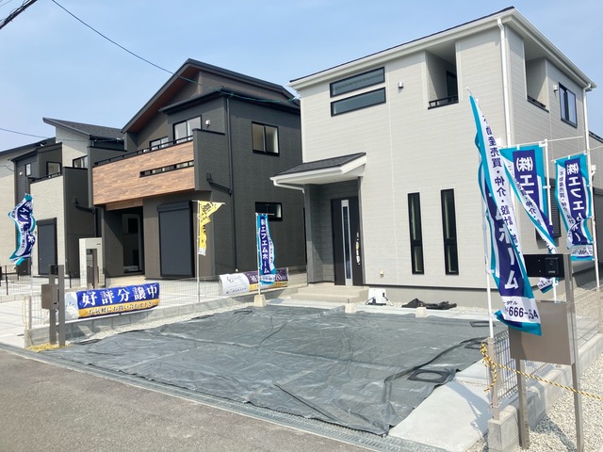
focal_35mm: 28
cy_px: 226
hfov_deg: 63.4
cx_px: 302
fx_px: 488
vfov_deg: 49.7
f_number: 1.8
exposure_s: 1/1567
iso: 32
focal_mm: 3.99
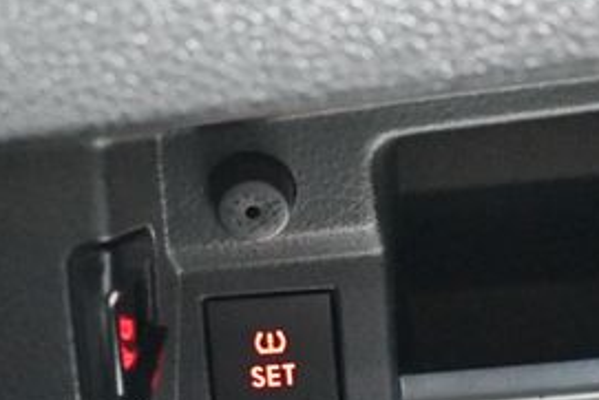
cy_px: 356
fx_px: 1415
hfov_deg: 23.9
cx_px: 345
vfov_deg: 15.9
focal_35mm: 85
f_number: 3.5
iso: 12800
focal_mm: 18
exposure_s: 1/15
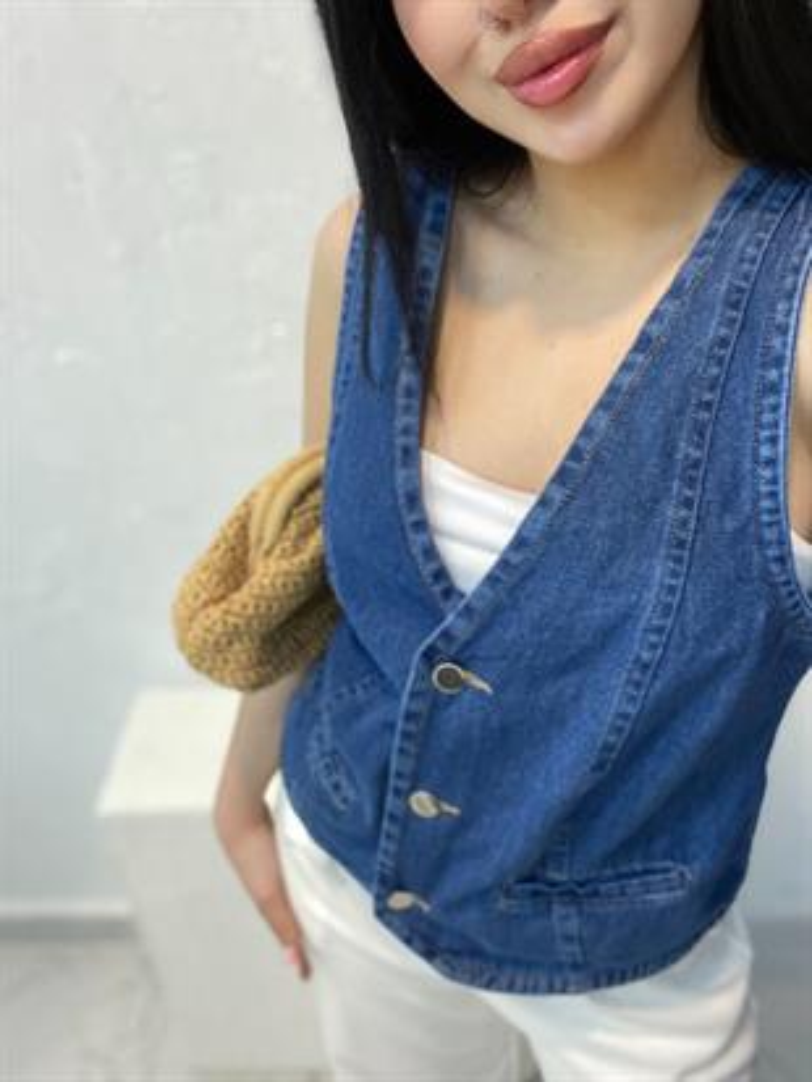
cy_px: 541
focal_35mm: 30
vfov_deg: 59.9
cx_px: 406
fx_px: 938
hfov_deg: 46.8
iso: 160
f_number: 2.2
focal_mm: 2.71
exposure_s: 1/50
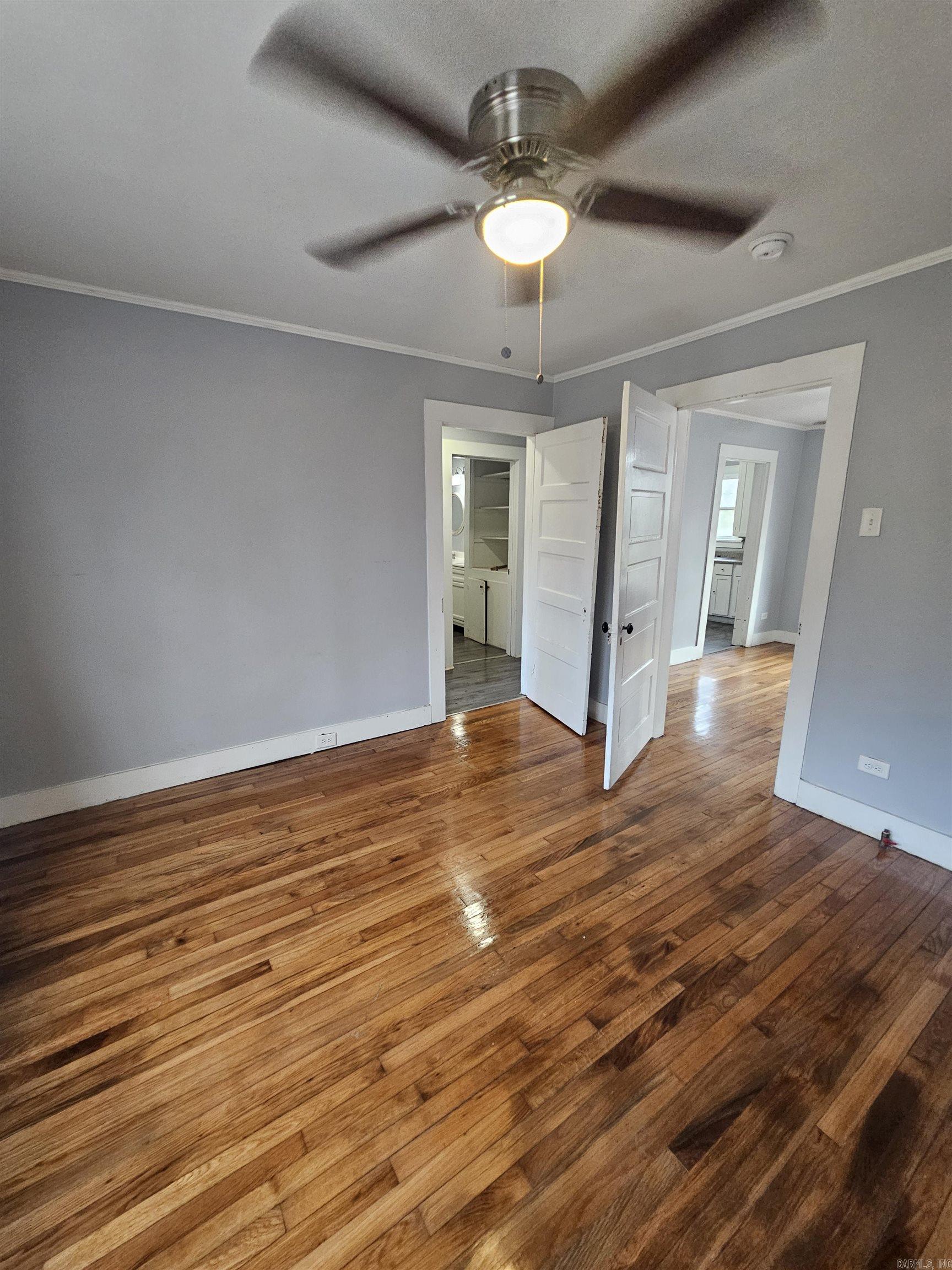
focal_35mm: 13
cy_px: 635
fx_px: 477
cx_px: 476
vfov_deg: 106.2
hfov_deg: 89.9
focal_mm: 2.2
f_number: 2.2
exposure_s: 1/60
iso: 400
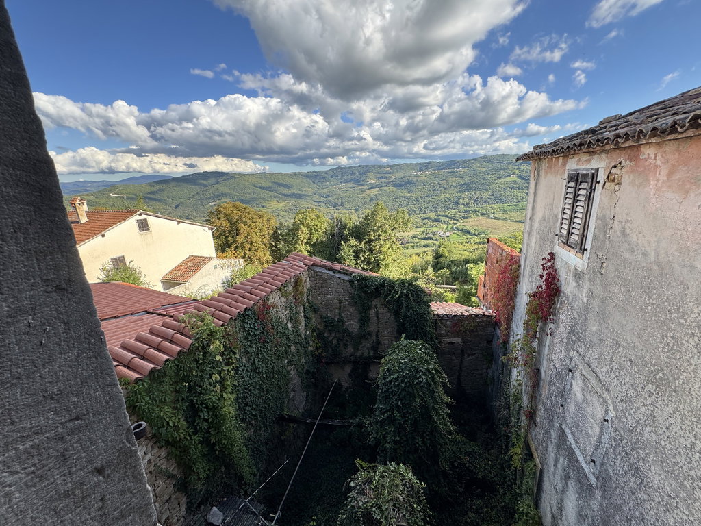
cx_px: 350
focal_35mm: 14
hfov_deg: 102.1
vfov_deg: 85.7
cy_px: 263
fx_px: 284
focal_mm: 2.22
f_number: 2.2
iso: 40
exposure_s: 1/451
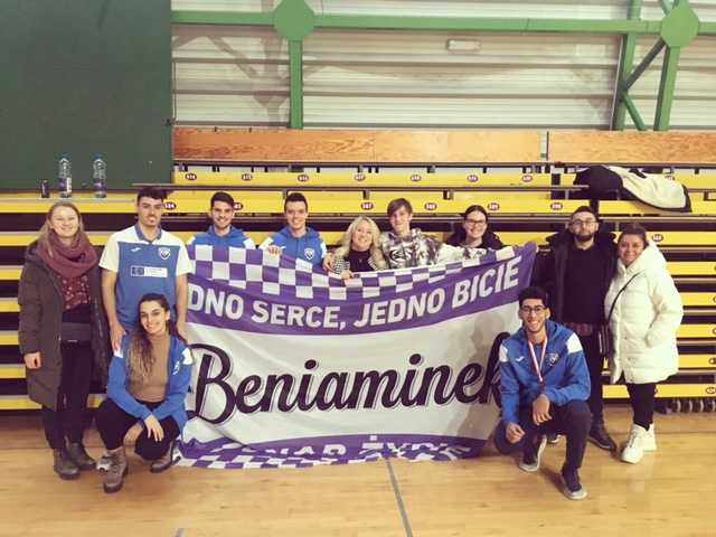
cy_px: 268
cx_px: 358
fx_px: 600
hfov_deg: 61.7
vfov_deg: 48.2
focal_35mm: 29
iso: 320
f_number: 2.2
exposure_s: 1/17
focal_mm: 4.15
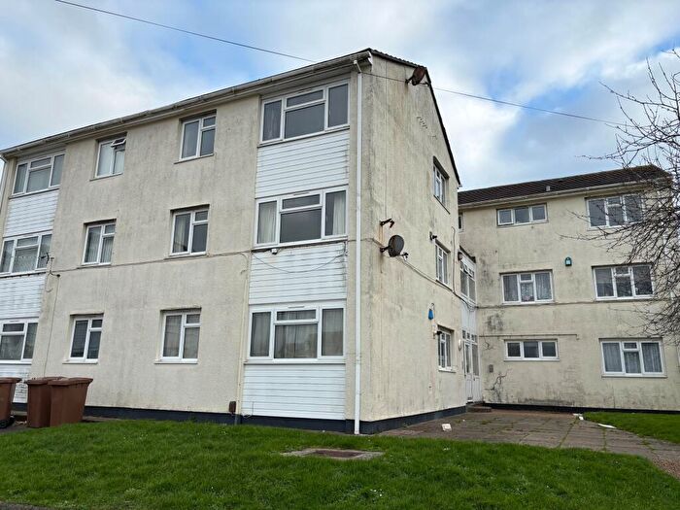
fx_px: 511
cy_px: 255
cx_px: 340
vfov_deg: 53.1
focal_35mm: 26
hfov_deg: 67.3
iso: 50
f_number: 1.6
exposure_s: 1/1418
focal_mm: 5.96
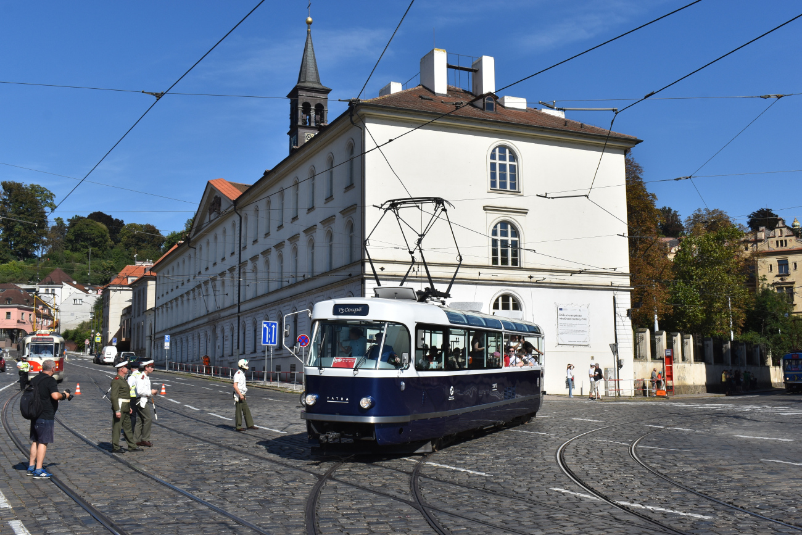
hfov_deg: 49.5
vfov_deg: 34.2
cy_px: 268
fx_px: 869
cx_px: 401
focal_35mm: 39
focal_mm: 26
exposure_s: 1/500
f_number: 11
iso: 200
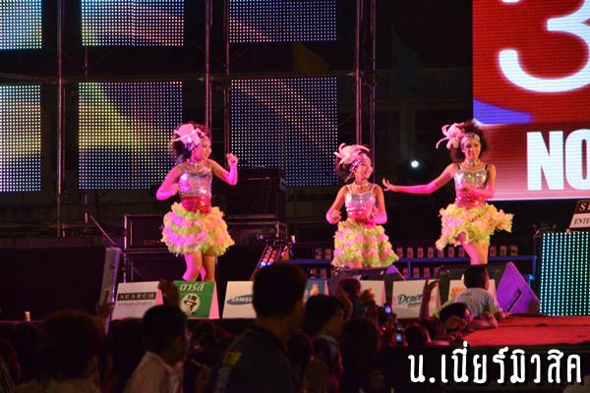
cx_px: 295
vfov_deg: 8.7
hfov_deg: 13.0
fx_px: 2581
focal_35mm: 158
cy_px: 196
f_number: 5.6
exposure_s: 1/160
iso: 3200
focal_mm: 105
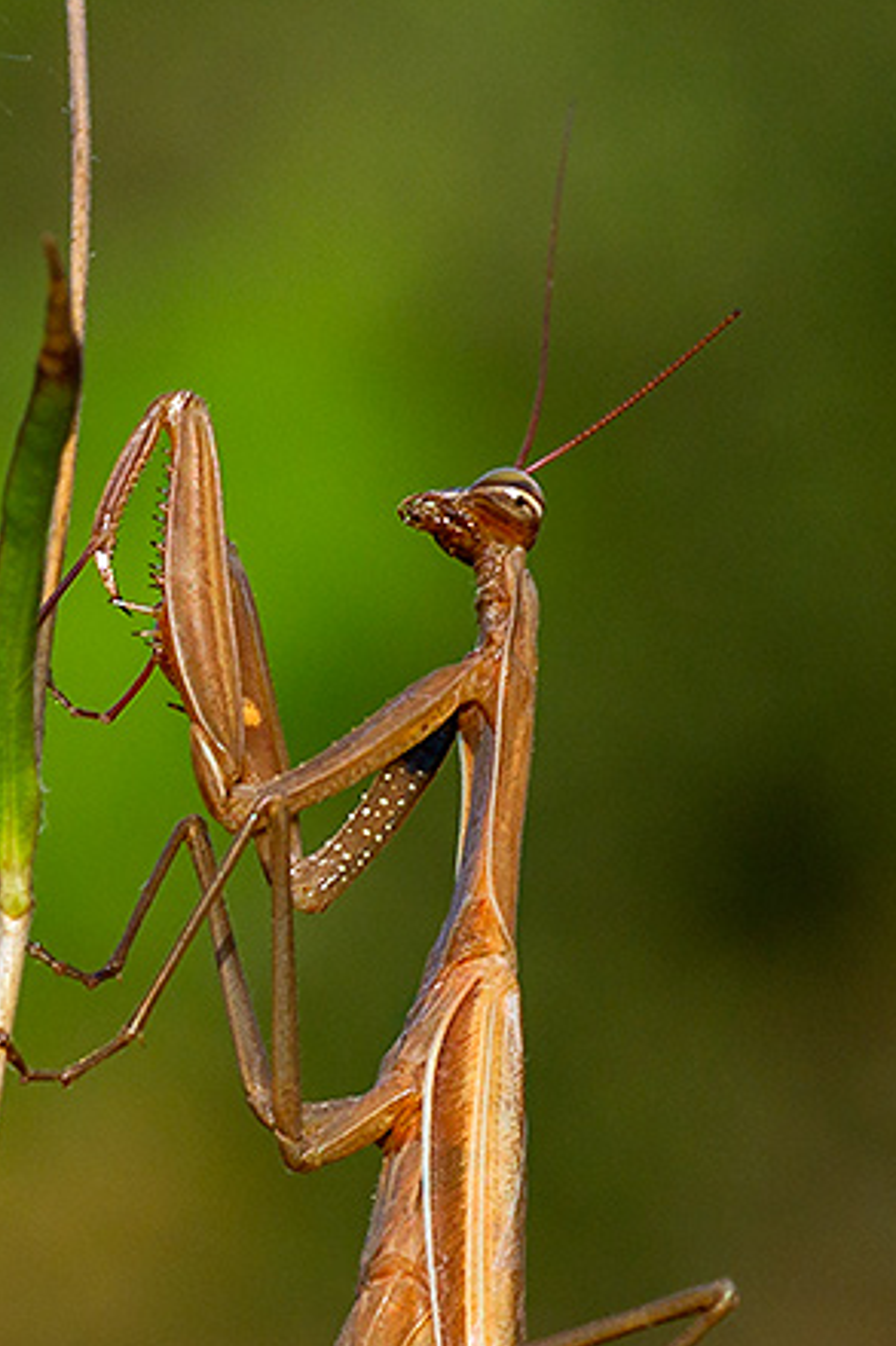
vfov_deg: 7.5
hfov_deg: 5.0
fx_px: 10311
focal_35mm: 276
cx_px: 168
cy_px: 1040
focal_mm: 90
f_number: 11
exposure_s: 1/125
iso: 200
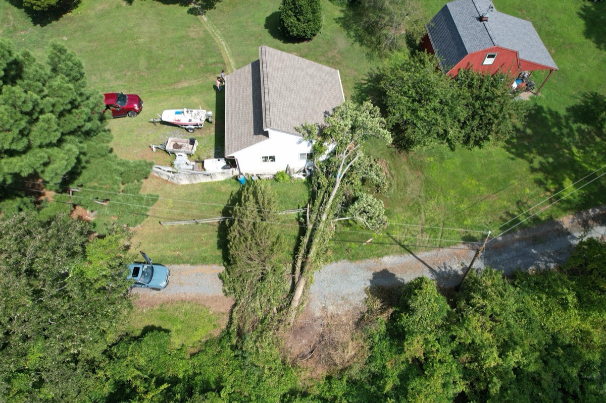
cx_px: 303
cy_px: 202
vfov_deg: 57.2
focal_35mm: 22
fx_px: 370
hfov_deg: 78.6
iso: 100
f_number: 2.8
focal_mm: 8.38
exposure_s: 1/1250
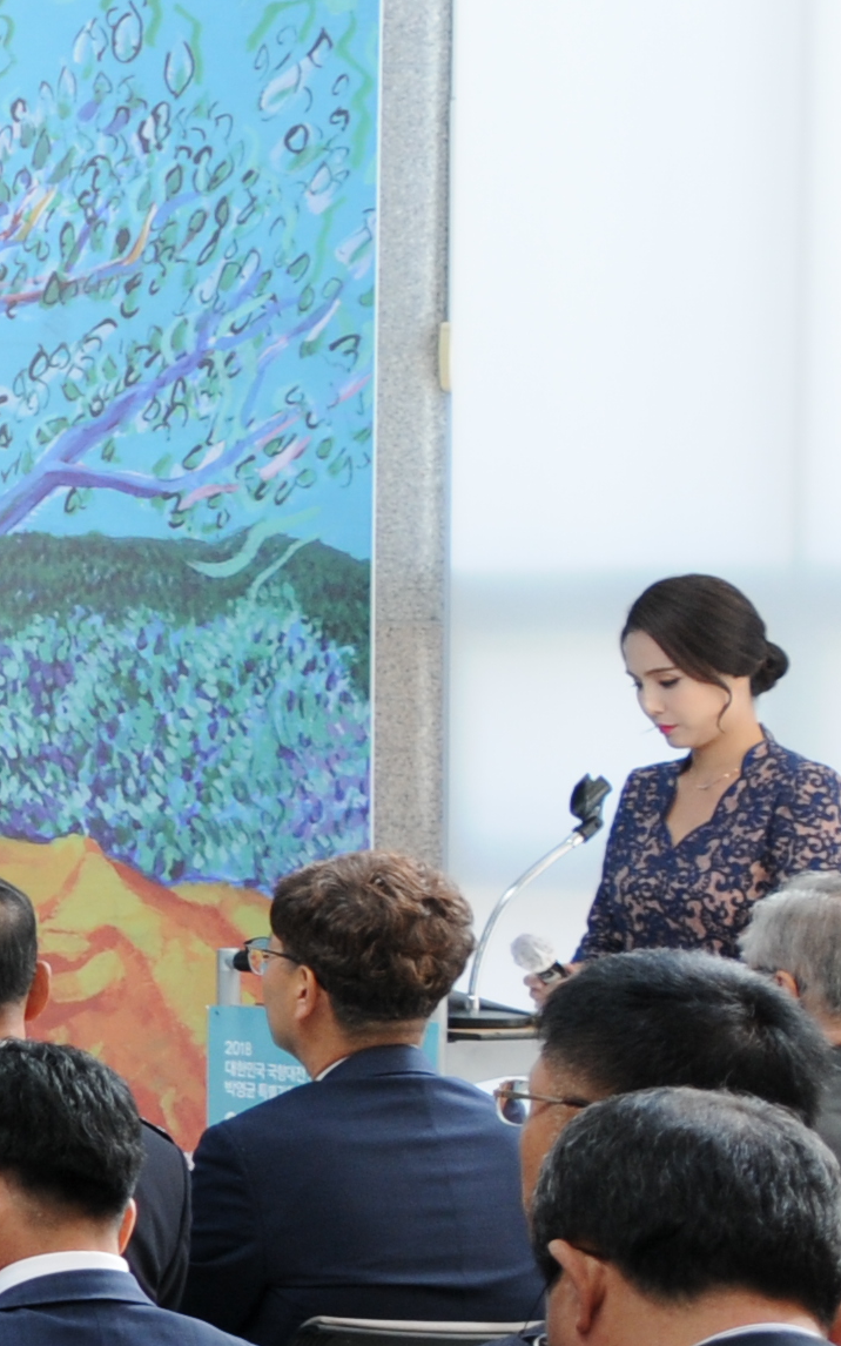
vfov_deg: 13.1
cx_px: -1613
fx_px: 5869
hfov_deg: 7.3
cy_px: 664
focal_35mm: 160
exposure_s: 1/60
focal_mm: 28
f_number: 4
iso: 250
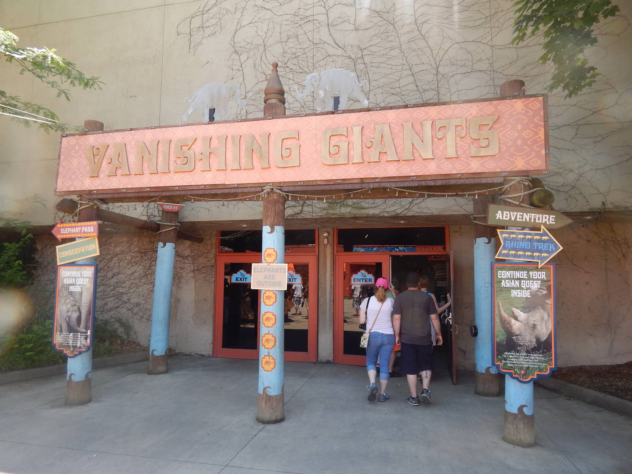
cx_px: 316
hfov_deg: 73.9
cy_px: 237
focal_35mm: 23
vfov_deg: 58.9
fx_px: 420
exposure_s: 1/250
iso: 125
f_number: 3
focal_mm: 4
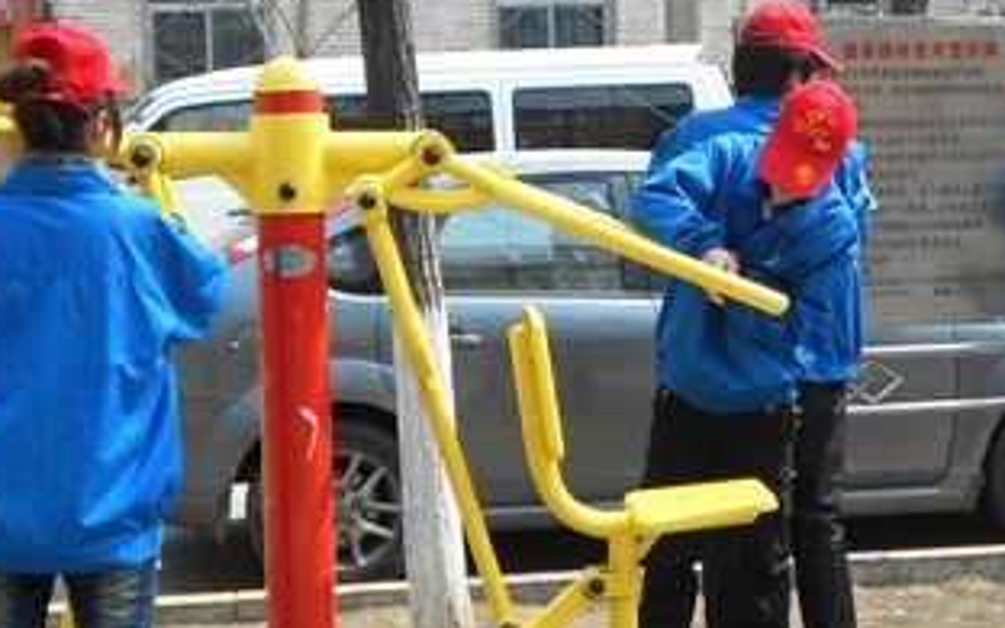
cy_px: 269
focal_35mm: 79
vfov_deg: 16.5
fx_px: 2164
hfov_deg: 26.1
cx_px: 618
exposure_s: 1/250
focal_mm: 7.7
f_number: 4.2
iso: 80
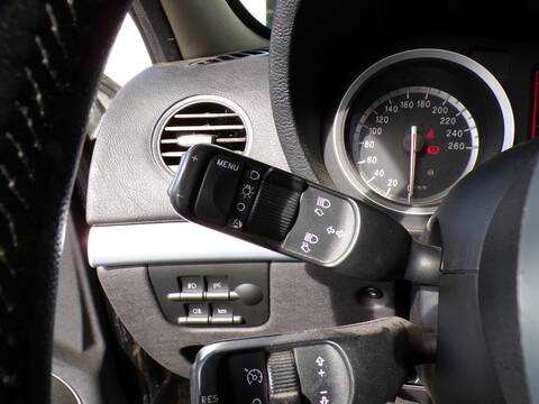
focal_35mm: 24
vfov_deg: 56.8
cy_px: 202
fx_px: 374
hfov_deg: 71.6
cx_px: 270
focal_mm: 4.3
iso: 100
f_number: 4.4
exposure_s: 1/100
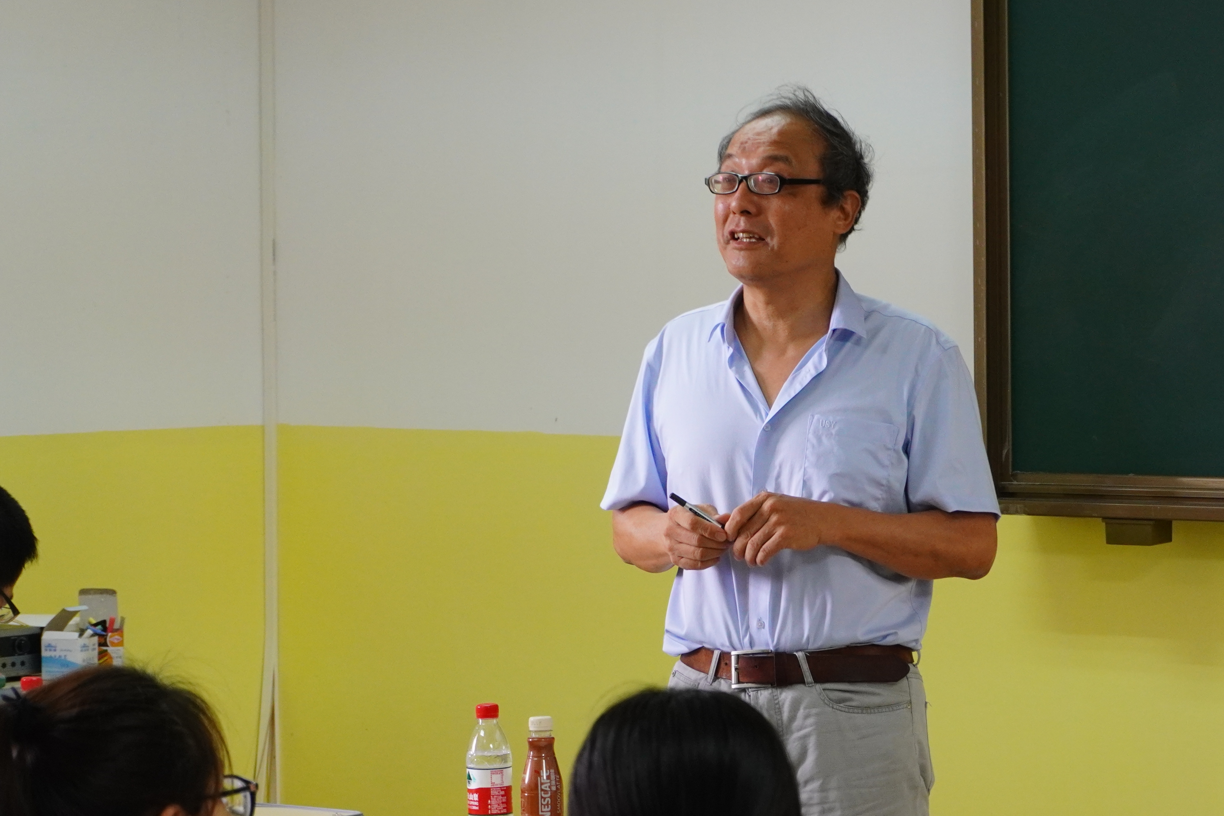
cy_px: 362
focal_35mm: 121
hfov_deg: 16.9
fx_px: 4114
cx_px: 769
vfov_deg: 11.3
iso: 1000
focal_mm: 50
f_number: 5.6
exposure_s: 1/50
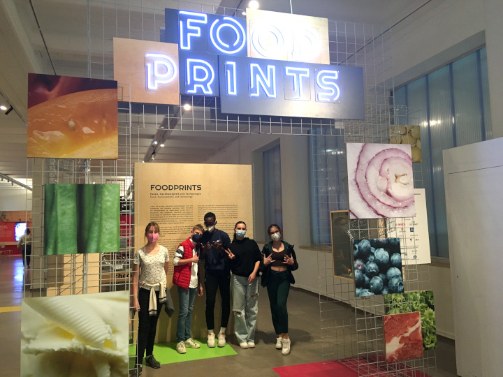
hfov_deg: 61.7
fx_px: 421
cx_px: 252
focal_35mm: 29
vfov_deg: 48.2
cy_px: 188
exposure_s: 1/33
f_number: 2.2
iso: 160
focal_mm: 4.15
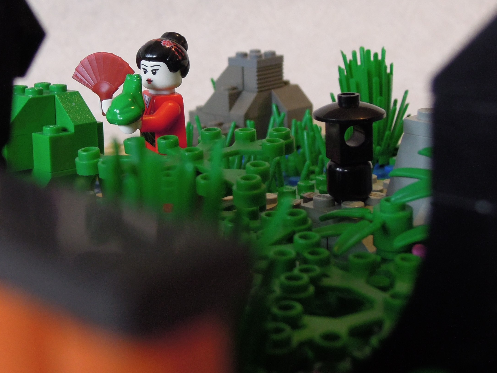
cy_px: 99
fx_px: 976
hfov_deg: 28.3
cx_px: 150
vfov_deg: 21.5
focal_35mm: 68
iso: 400
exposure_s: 1/30
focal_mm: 8.1
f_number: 3.5
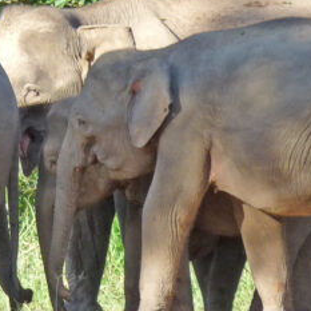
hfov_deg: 1.5
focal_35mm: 1146
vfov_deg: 1.5
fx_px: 11649
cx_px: 36
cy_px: 124
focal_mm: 57.6
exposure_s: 1/200
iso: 100
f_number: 4
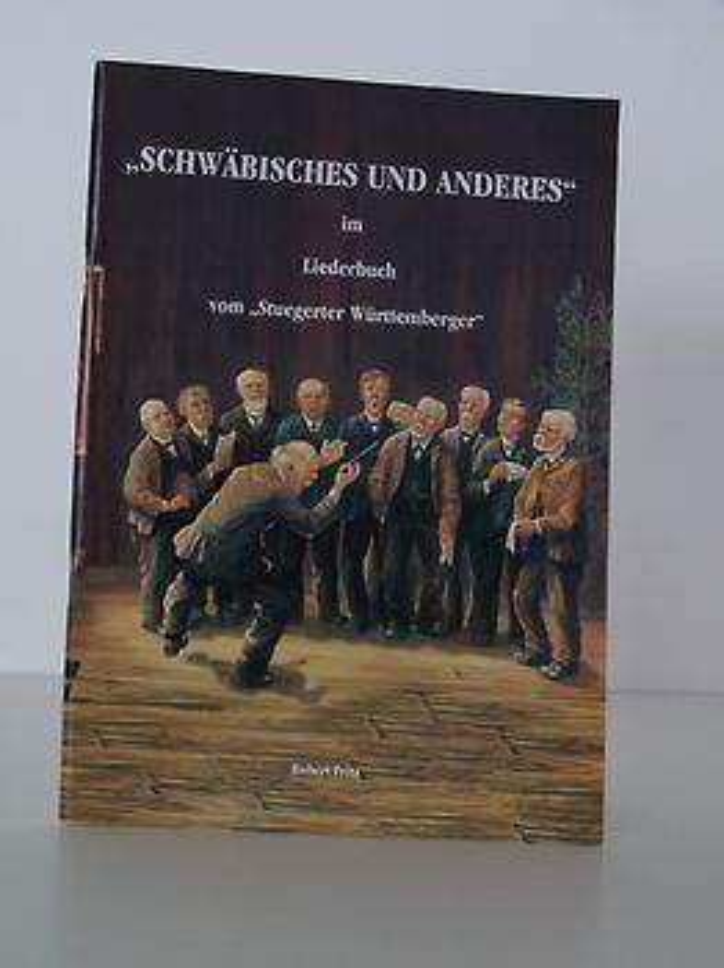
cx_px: 362
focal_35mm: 59
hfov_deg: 24.8
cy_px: 484
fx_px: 1647
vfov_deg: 32.7
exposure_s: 1/8
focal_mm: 9.8
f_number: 3.2
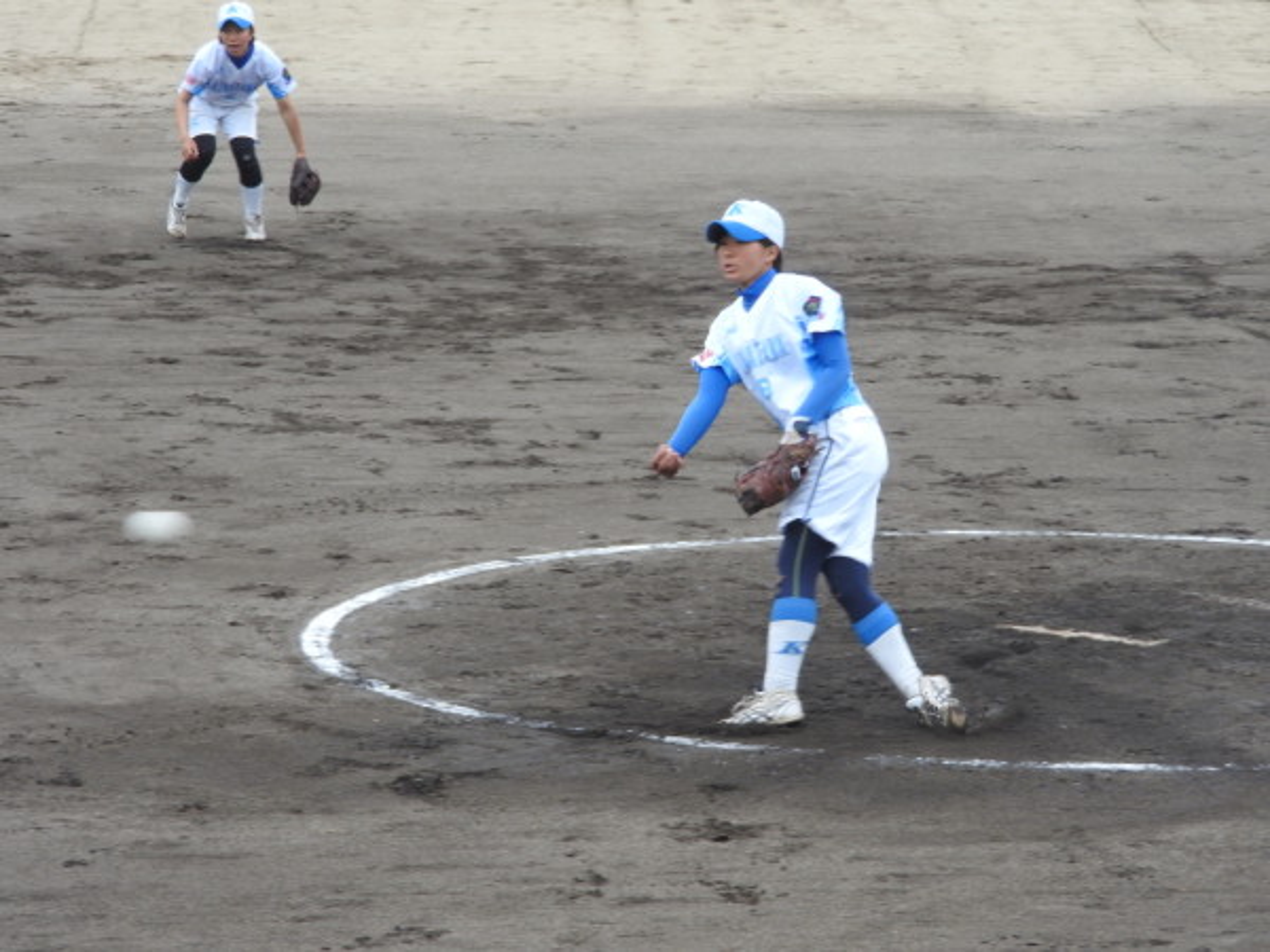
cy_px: 476
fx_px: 6604
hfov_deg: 11.0
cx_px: 635
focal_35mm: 180
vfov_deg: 8.2
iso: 100
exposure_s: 1/125
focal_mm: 32.2
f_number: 5.3
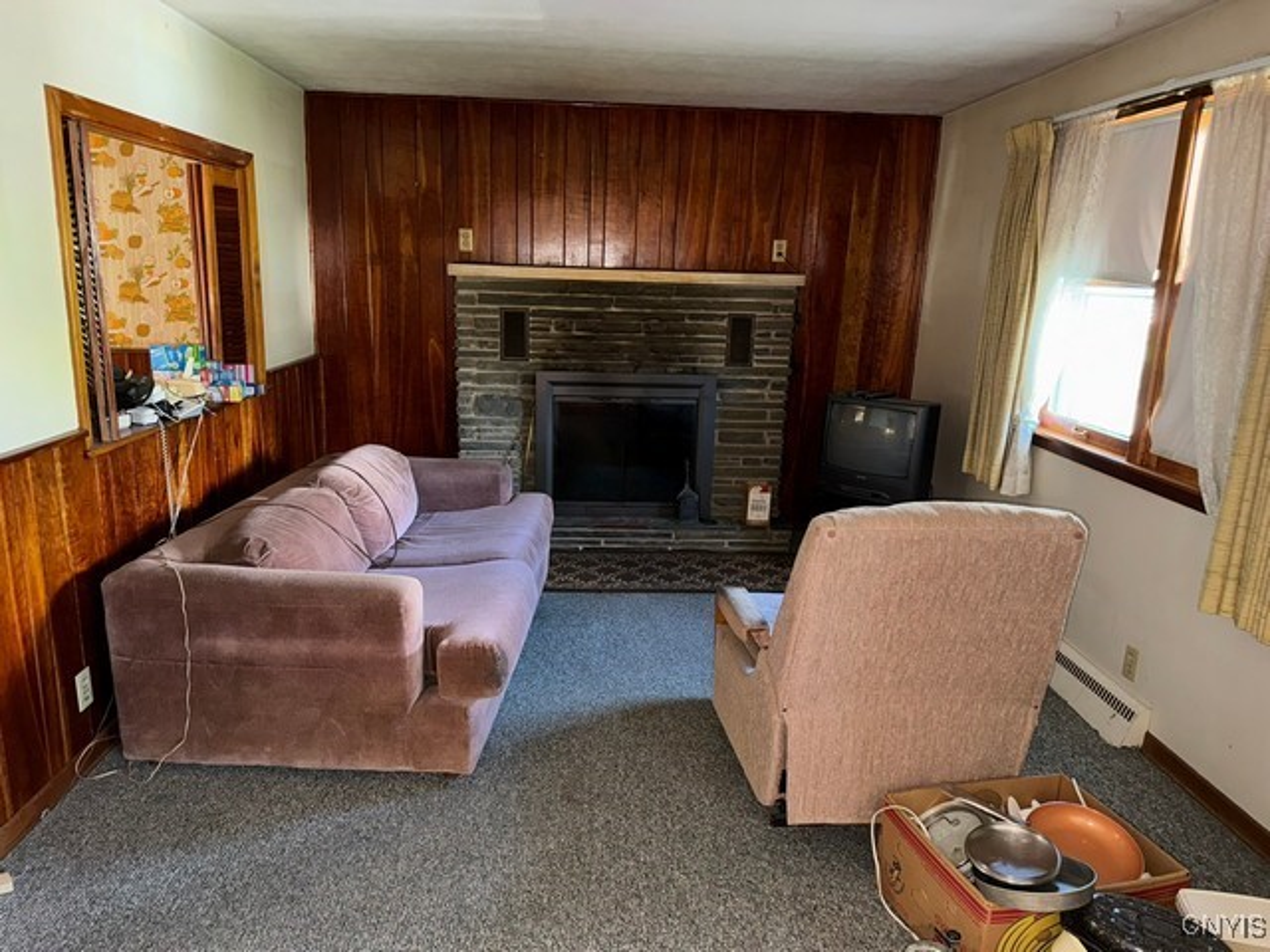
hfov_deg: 71.6
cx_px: 635
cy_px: 476
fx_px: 881
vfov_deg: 56.8
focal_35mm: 24
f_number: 1.78
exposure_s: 1/17
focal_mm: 6.76
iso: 80
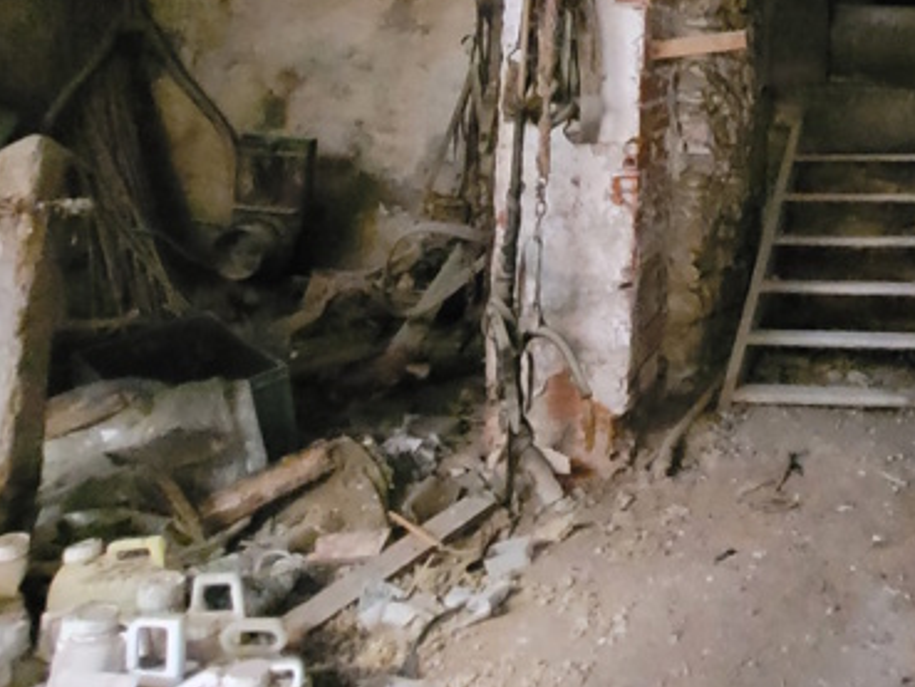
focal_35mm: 38
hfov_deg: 41.8
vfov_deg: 34.6
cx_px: 935
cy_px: 15
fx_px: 1005
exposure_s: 1/25
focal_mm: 1.74
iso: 2500
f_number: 2.2
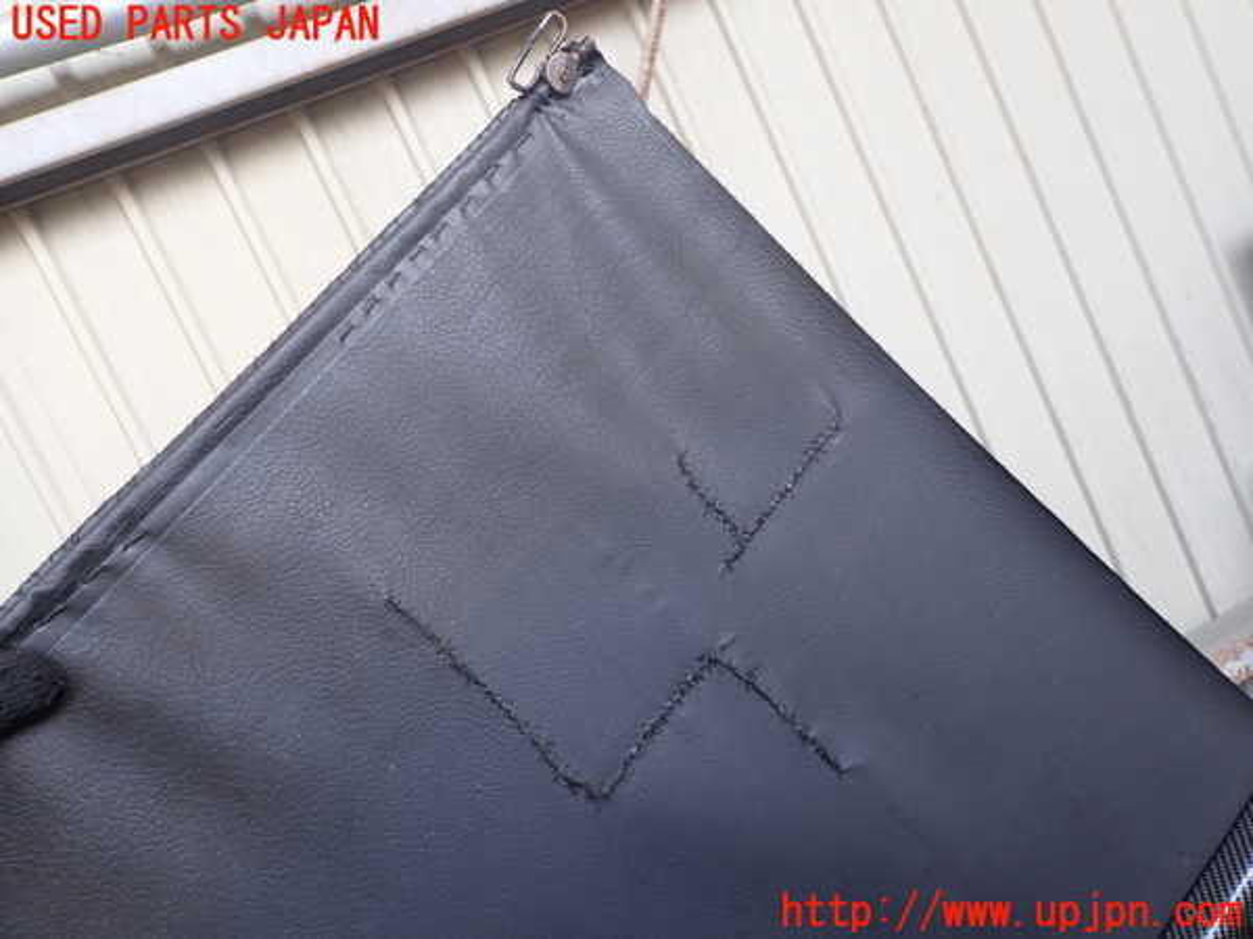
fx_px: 905
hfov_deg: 69.4
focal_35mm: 25
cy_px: 470
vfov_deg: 54.9
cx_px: 626
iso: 100
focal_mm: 4.5
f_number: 2.8
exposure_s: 1/80
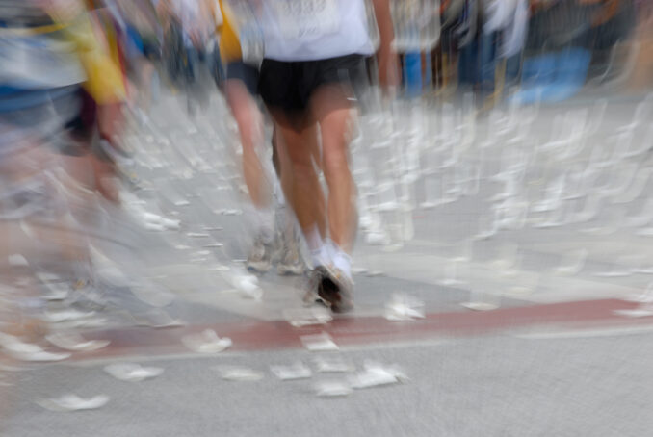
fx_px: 3678
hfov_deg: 10.1
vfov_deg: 6.8
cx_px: 326
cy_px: 218
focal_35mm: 202
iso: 100
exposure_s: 1/10
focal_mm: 135
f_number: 22
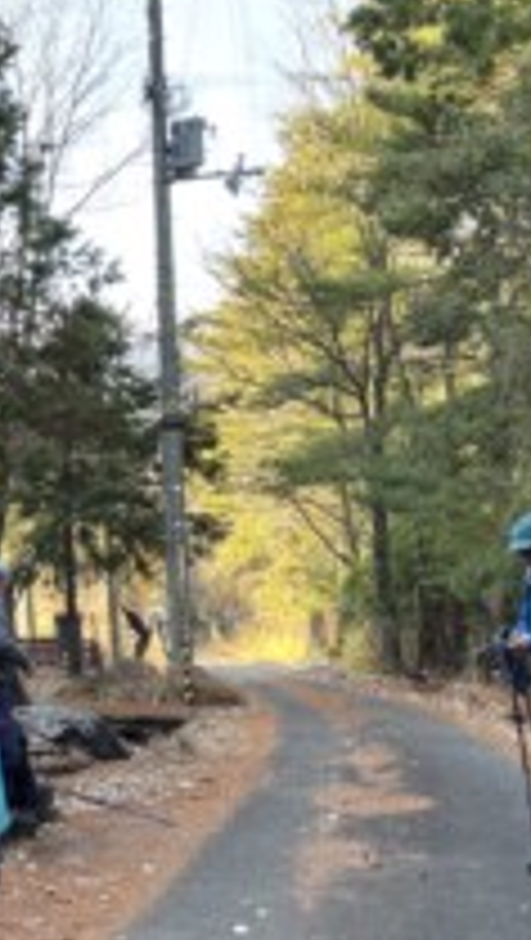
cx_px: -176
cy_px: 540
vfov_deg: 31.8
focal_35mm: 66
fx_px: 1647
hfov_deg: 17.1
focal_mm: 5.96
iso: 50
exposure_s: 1/121
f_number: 1.6
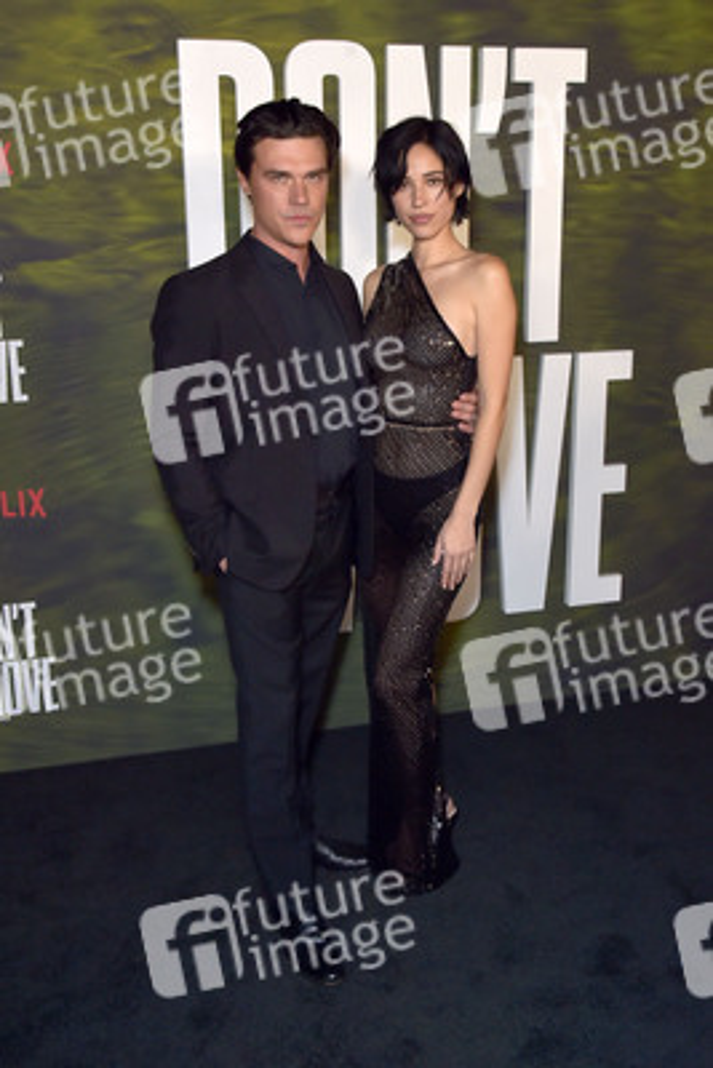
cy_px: 534
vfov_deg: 58.7
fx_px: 950
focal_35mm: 32
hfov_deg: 41.1
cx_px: 356
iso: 800
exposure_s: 1/200
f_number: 6.3
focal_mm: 32
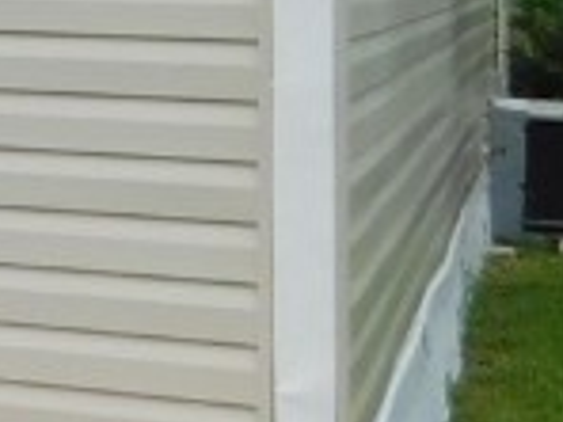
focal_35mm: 159
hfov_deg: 9.6
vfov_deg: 9.2
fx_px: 2586
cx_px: -1126
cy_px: -95
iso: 125
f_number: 6
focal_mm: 4
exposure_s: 1/500
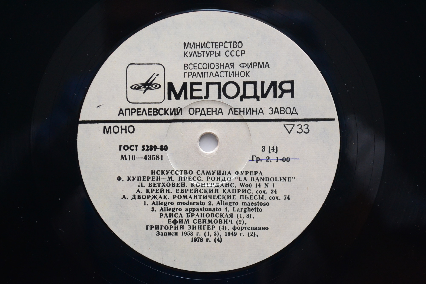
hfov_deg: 24.6
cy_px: 142
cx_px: 213
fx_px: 976
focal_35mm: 82
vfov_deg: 16.6
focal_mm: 55
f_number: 7.1
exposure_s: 1/125
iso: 1600
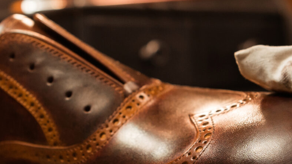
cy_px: 89
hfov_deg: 18.0
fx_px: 921
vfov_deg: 10.2
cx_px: 128
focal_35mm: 119
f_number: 3.5
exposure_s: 1/125
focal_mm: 35
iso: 500
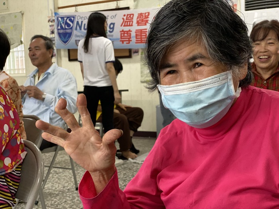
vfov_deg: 28.0
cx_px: 140
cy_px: 104
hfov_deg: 36.8
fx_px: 419
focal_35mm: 52
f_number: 2
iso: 160
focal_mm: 6
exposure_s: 1/40
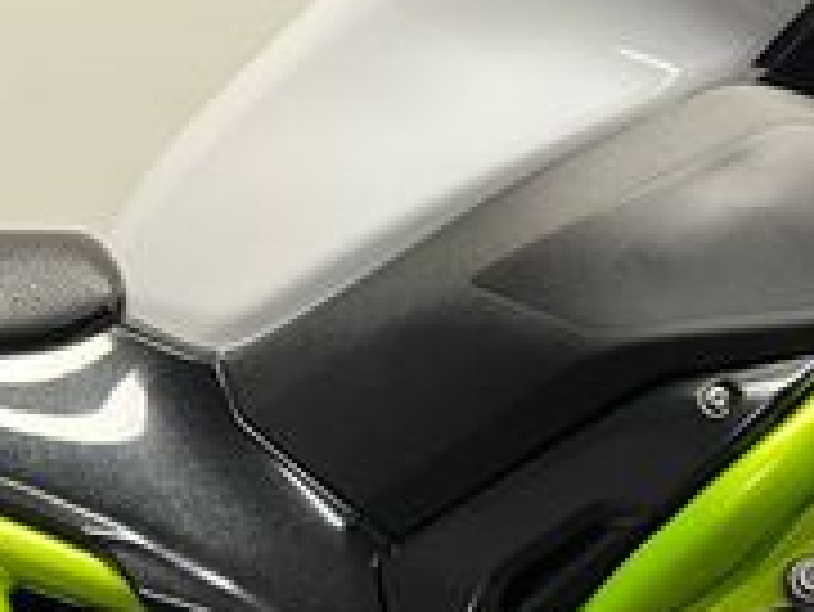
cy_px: 675
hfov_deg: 21.2
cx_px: 549
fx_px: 2165
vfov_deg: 15.6
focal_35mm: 92
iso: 250
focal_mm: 5.1
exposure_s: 1/50
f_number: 1.6
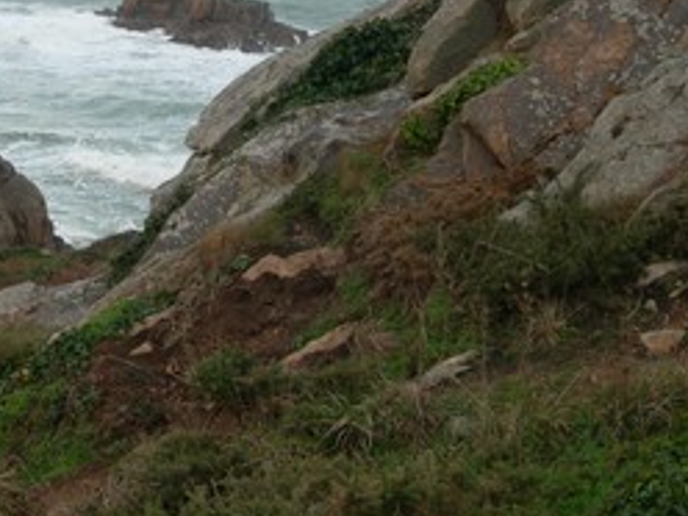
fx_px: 1829
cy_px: 111
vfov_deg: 16.0
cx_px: 150
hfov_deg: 21.1
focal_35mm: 92
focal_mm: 7.8
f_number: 4.8
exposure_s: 1/87.2
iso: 50
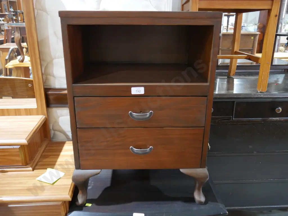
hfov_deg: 59.9
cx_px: 144
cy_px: 108
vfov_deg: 46.8
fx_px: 250
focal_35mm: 30
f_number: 3.6
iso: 2000
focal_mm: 15
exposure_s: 1/60
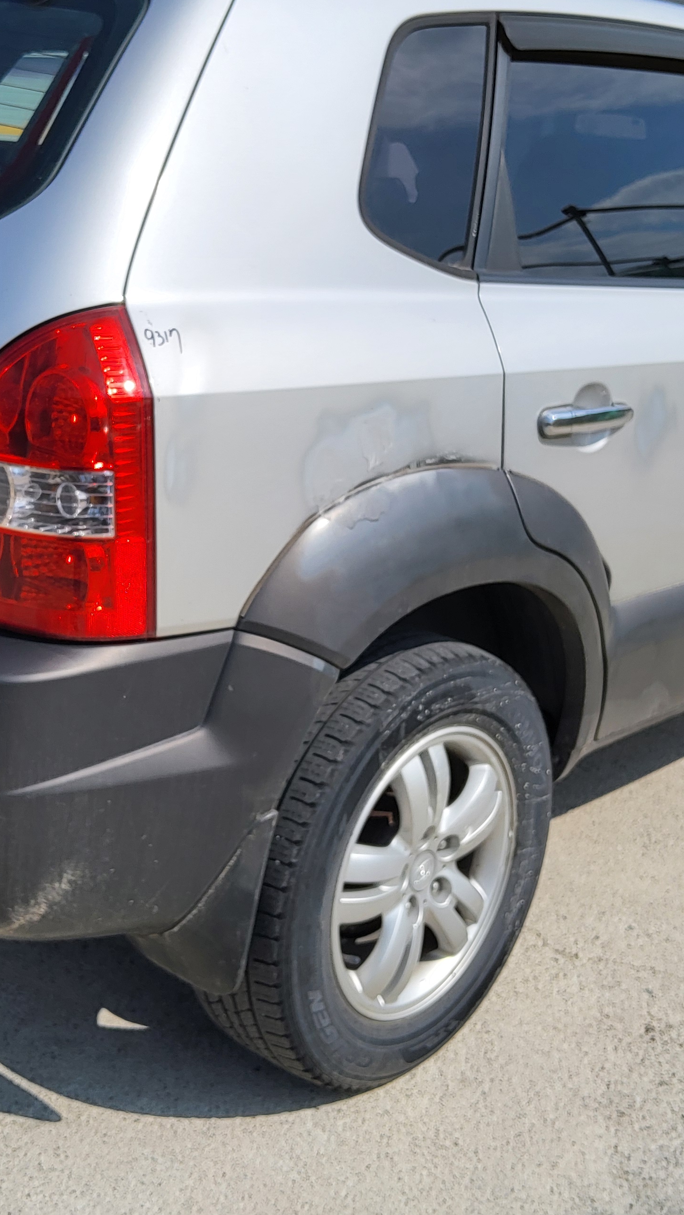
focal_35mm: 45
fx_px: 1451
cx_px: 256
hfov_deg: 26.4
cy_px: 499
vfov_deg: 45.3
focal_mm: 3.98
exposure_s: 1/1465
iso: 12
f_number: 1.8
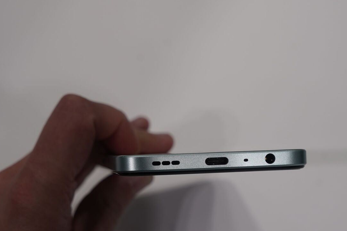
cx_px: 195
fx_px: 732
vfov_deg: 17.9
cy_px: 163
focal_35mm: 76
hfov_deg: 26.6
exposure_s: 1/160
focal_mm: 43
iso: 160
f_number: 6.3
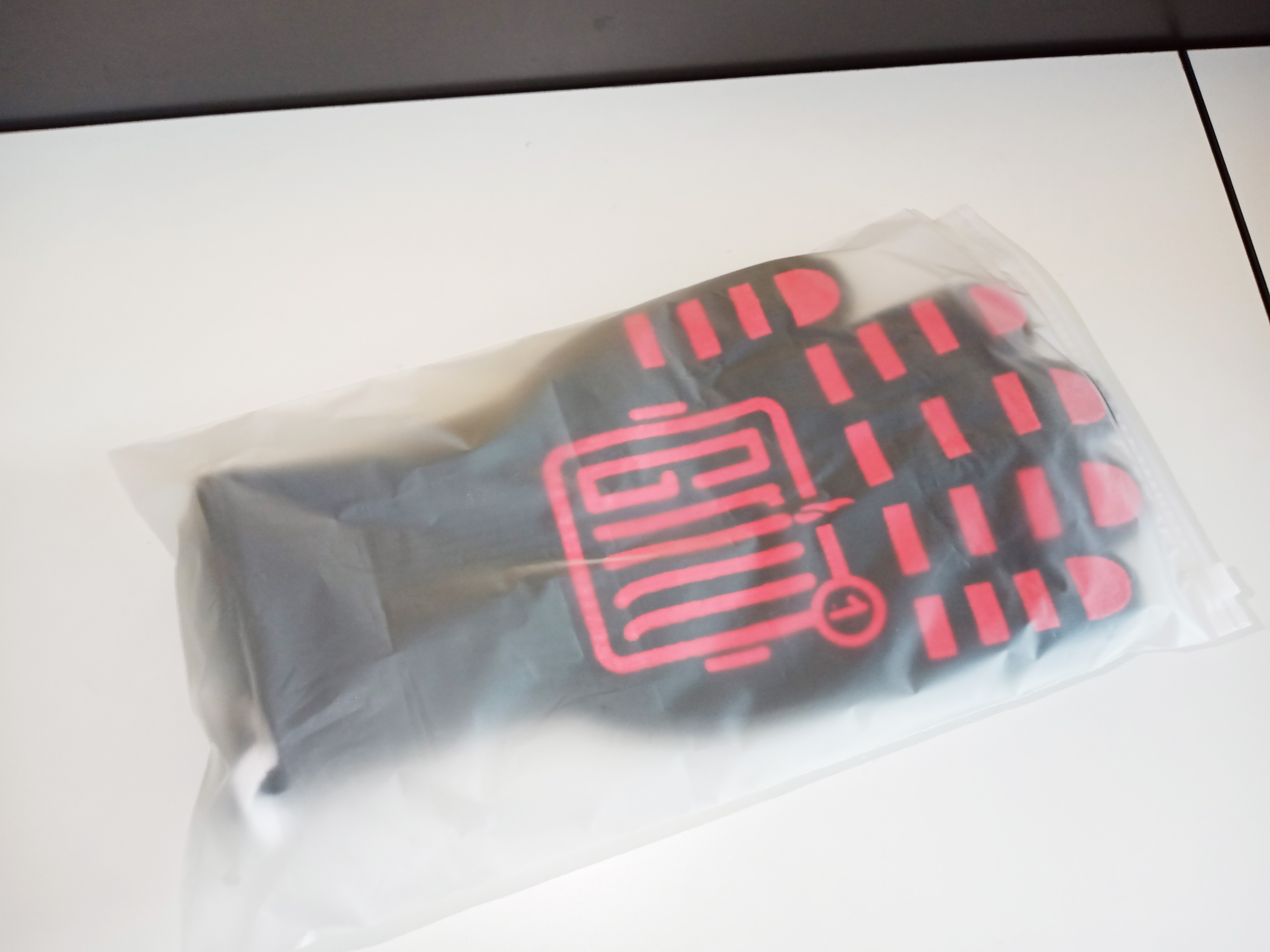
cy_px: 476
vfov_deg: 49.7
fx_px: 1027
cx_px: 635
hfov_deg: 63.4
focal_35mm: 28
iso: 293
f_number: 1.8
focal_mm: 4.05
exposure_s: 1/33.3
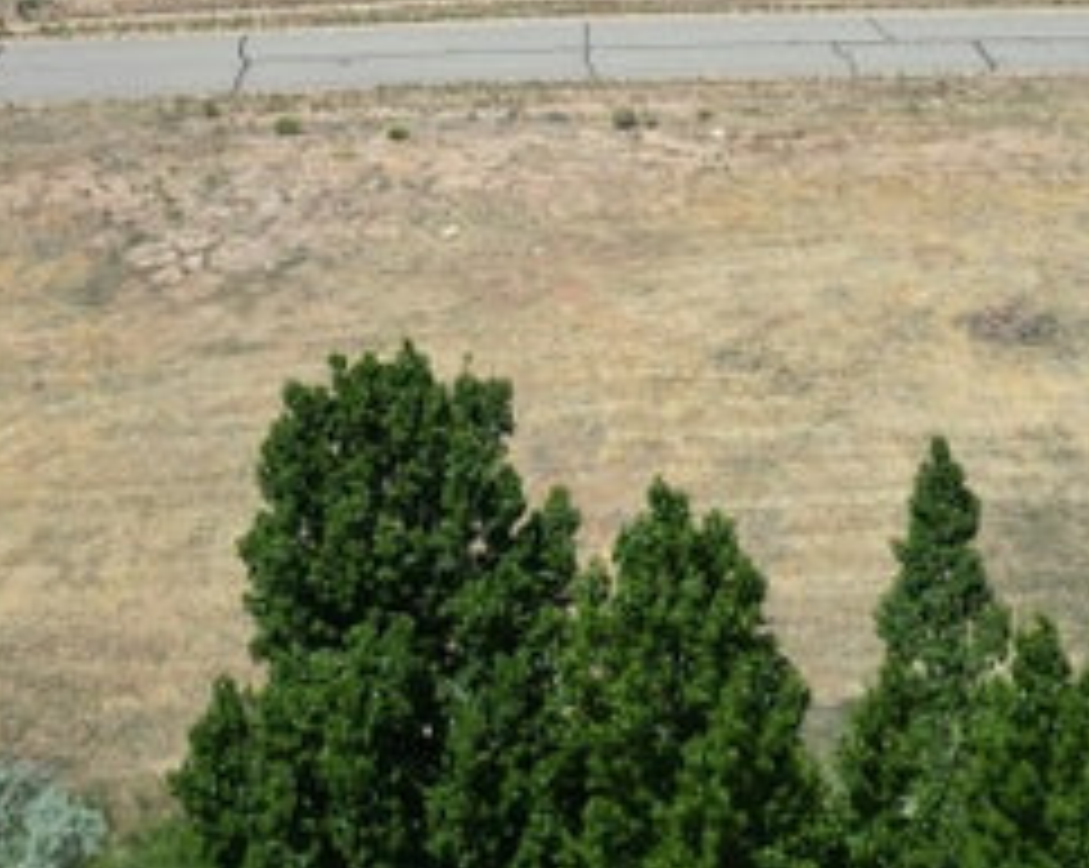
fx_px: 1996
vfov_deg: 22.6
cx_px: 662
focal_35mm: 62
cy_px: -175
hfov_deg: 30.4
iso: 100
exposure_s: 1/3000
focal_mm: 6.72
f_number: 1.7
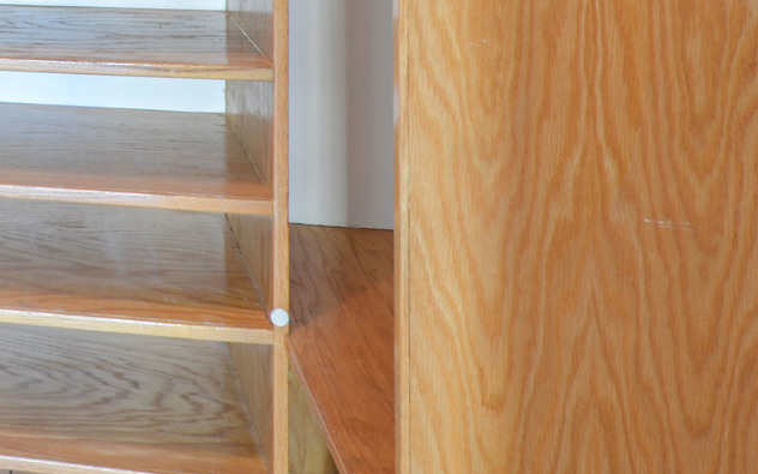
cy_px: -168
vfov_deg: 25.0
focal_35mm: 43
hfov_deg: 36.4
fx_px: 895
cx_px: -135
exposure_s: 1.6
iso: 100
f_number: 11
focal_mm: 11
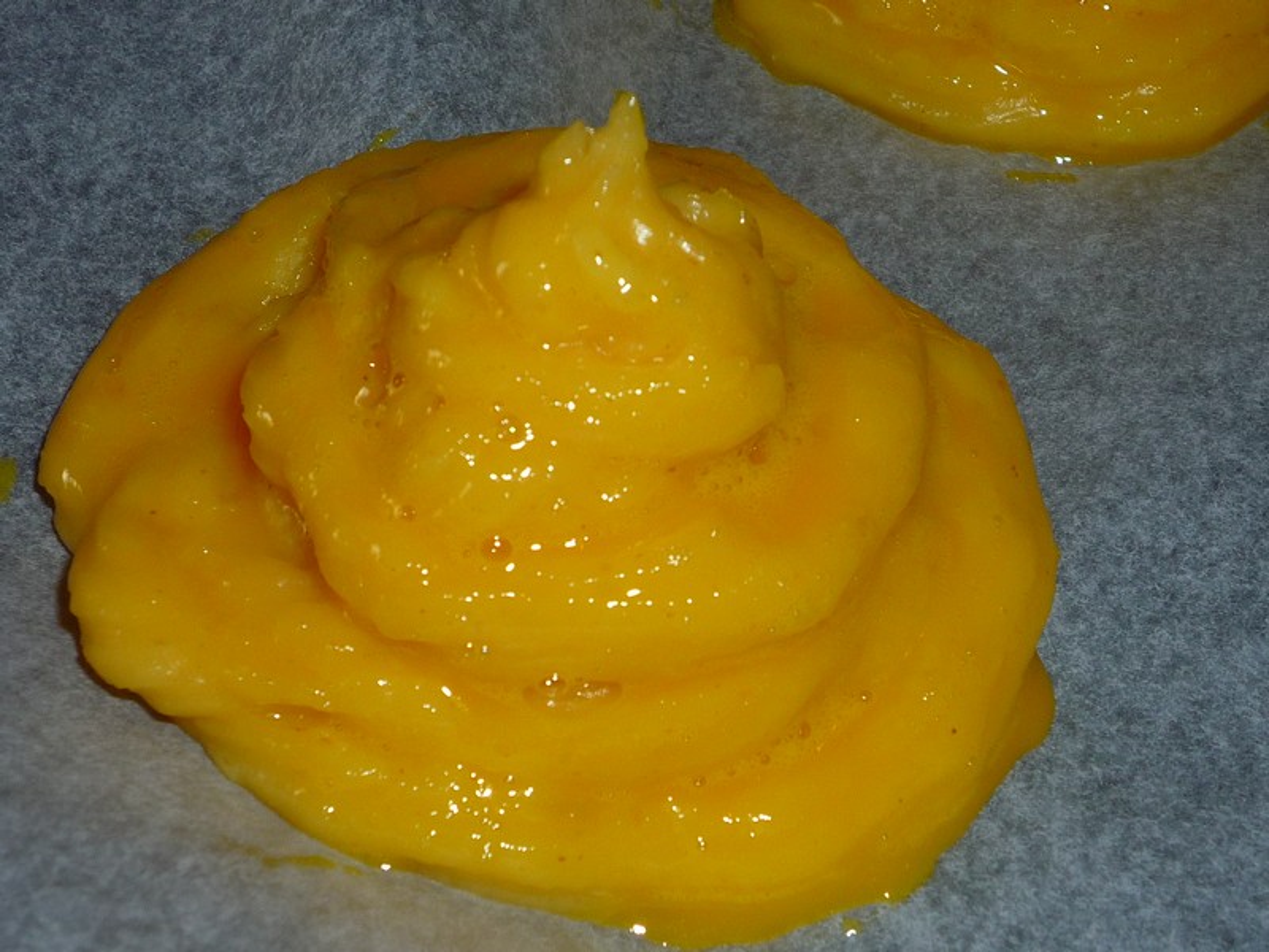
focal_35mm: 66
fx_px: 2420
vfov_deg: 22.3
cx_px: 634
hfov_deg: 29.4
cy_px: 476
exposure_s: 1/40
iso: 100
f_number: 4.7
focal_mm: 8.2
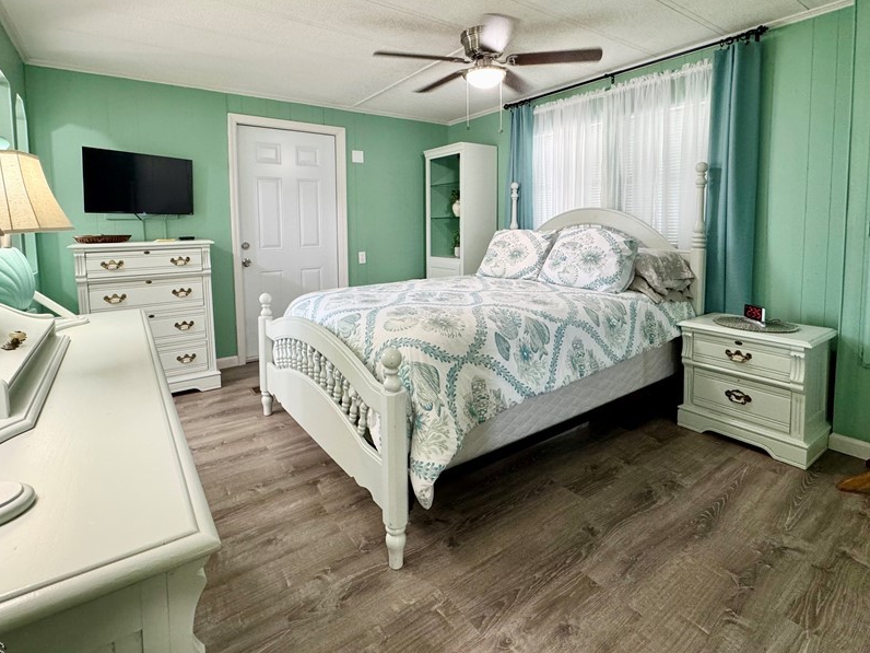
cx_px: 432
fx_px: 452
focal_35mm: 18
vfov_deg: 70.7
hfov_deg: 87.8
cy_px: 256
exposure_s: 1/60
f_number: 2.2
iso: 250
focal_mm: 2.22
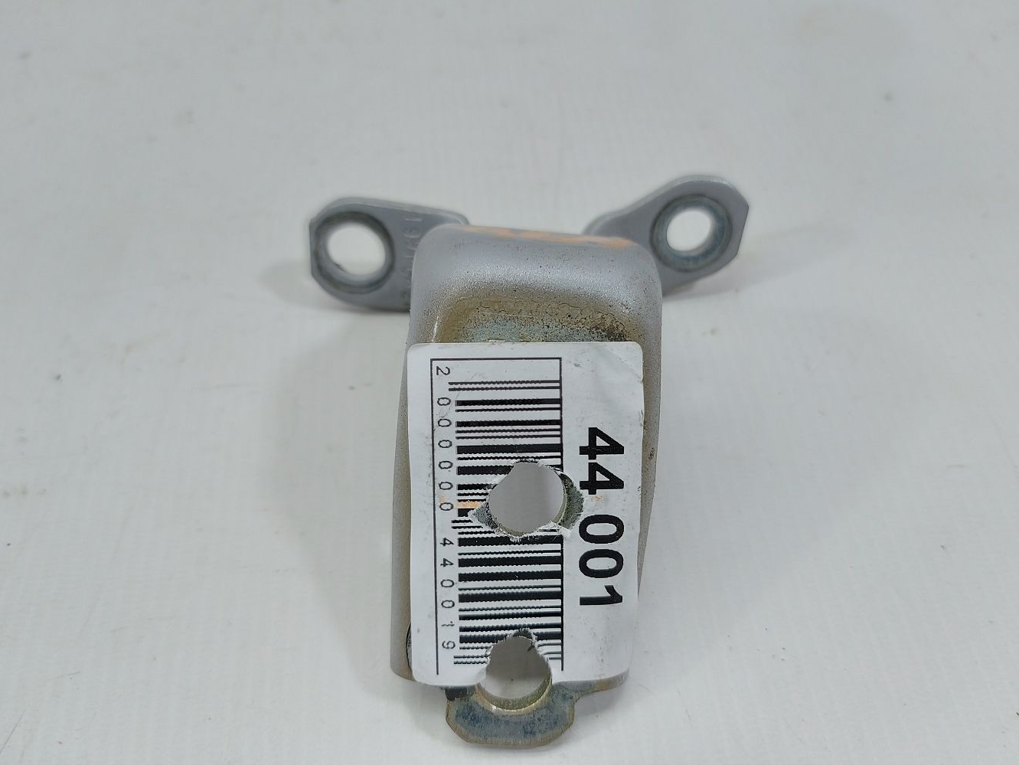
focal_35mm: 25
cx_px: 521
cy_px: 397
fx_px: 736
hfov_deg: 69.4
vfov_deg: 54.9
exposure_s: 1/50
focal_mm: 5.23
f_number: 1.8
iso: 50
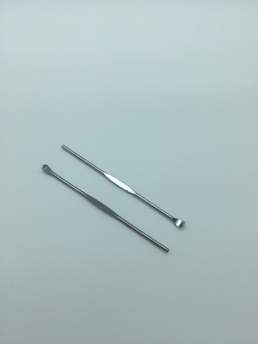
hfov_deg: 48.2
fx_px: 288
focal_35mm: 29
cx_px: 129
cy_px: 172
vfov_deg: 61.7
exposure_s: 1/706
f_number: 2.2
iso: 32
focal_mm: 4.15
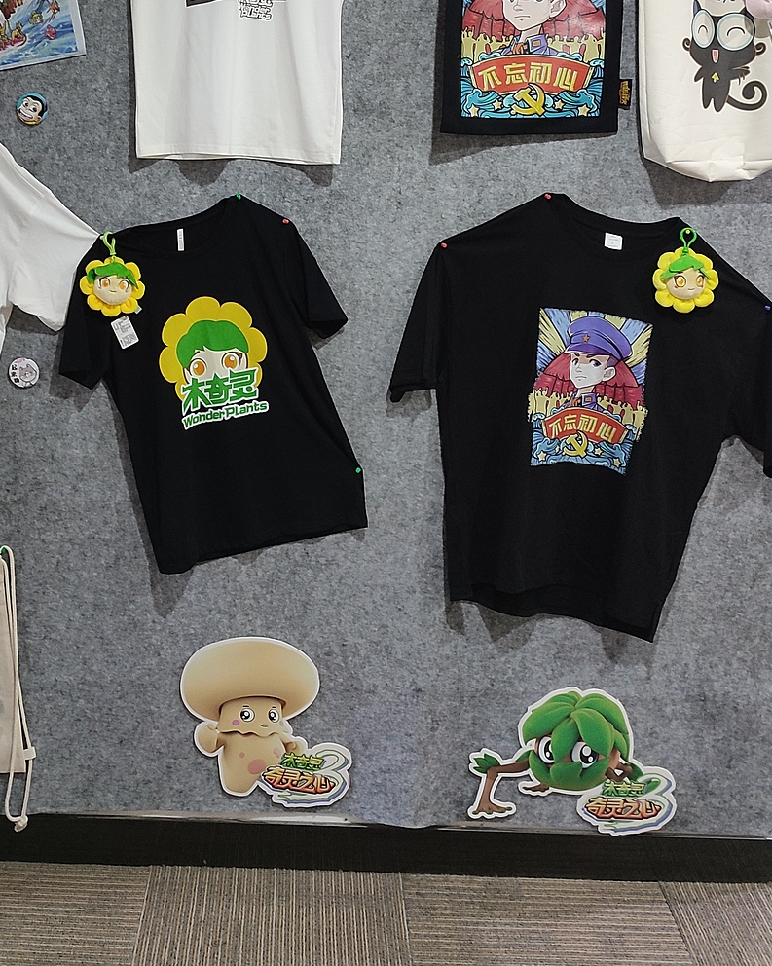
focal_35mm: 42
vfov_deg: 42.2
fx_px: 1200
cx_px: 260
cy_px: 219
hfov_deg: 35.3
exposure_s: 1/20
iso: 952
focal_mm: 5.96
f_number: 1.75
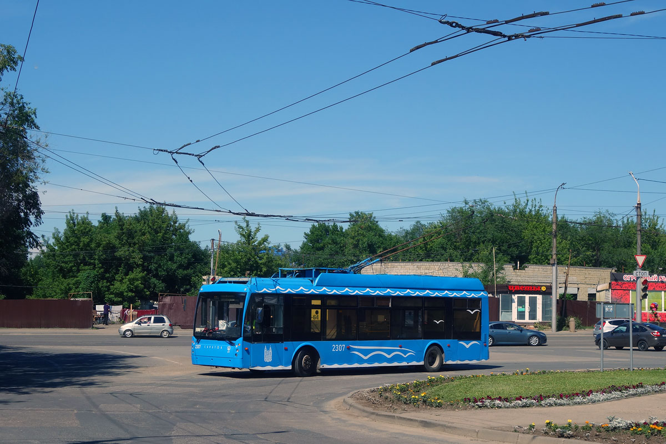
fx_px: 1036
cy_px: 222
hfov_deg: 35.6
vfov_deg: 24.2
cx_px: 333
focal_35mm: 56
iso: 125
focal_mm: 20.64
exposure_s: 1/500
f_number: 7.1
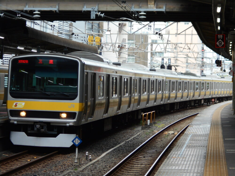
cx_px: 118
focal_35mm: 130
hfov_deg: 15.2
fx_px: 883
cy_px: 88
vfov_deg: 11.4
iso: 125
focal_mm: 23
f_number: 6.5
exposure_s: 1/60
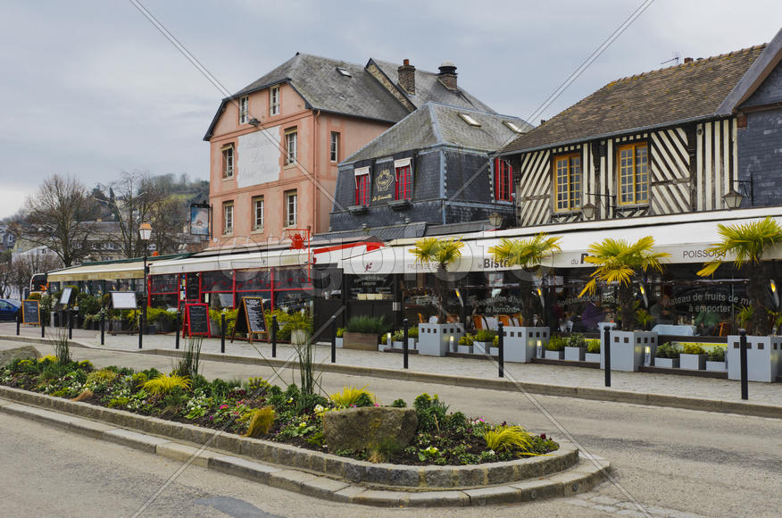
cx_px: 391
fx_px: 910
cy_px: 259
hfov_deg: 46.5
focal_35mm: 42
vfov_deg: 31.7
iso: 100
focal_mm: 28
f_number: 6.7
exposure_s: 1/180
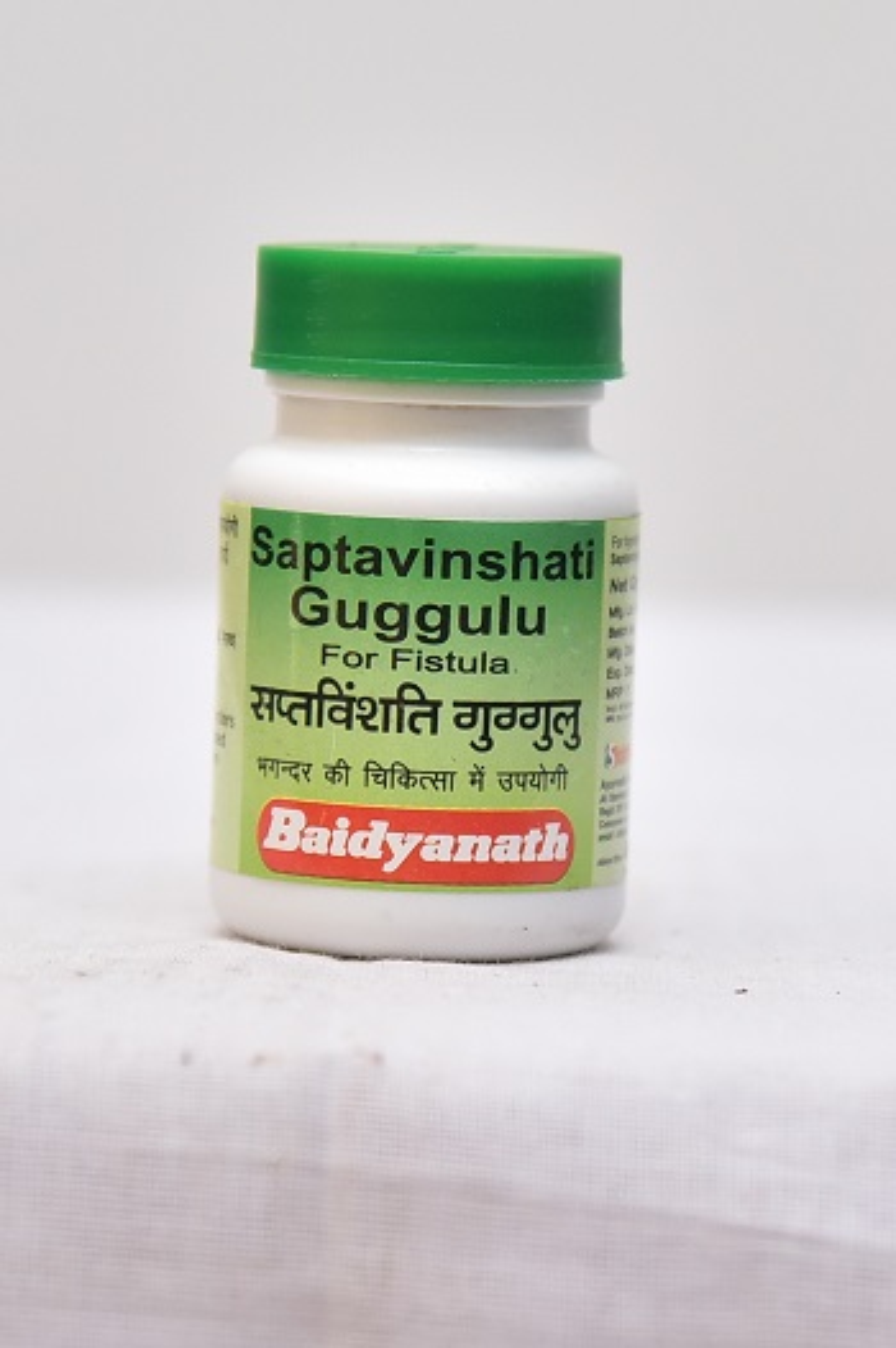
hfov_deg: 14.8
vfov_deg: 22.2
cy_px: 674
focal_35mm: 92
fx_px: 3439
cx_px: 448
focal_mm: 92
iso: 1600
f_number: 4.5
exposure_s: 1/125
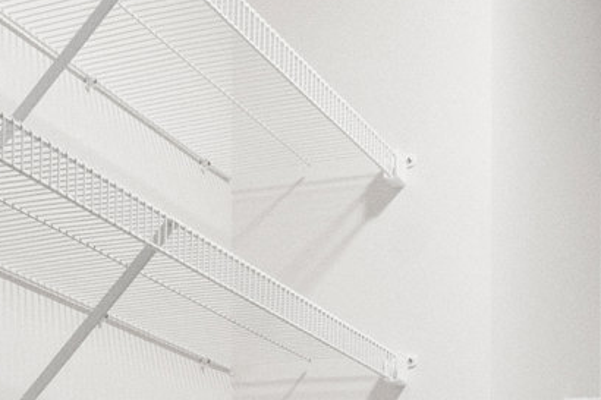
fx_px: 1485
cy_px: 716
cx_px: 306
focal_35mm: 89
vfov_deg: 13.7
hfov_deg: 22.9
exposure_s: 1/100
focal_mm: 13
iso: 3200
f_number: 9
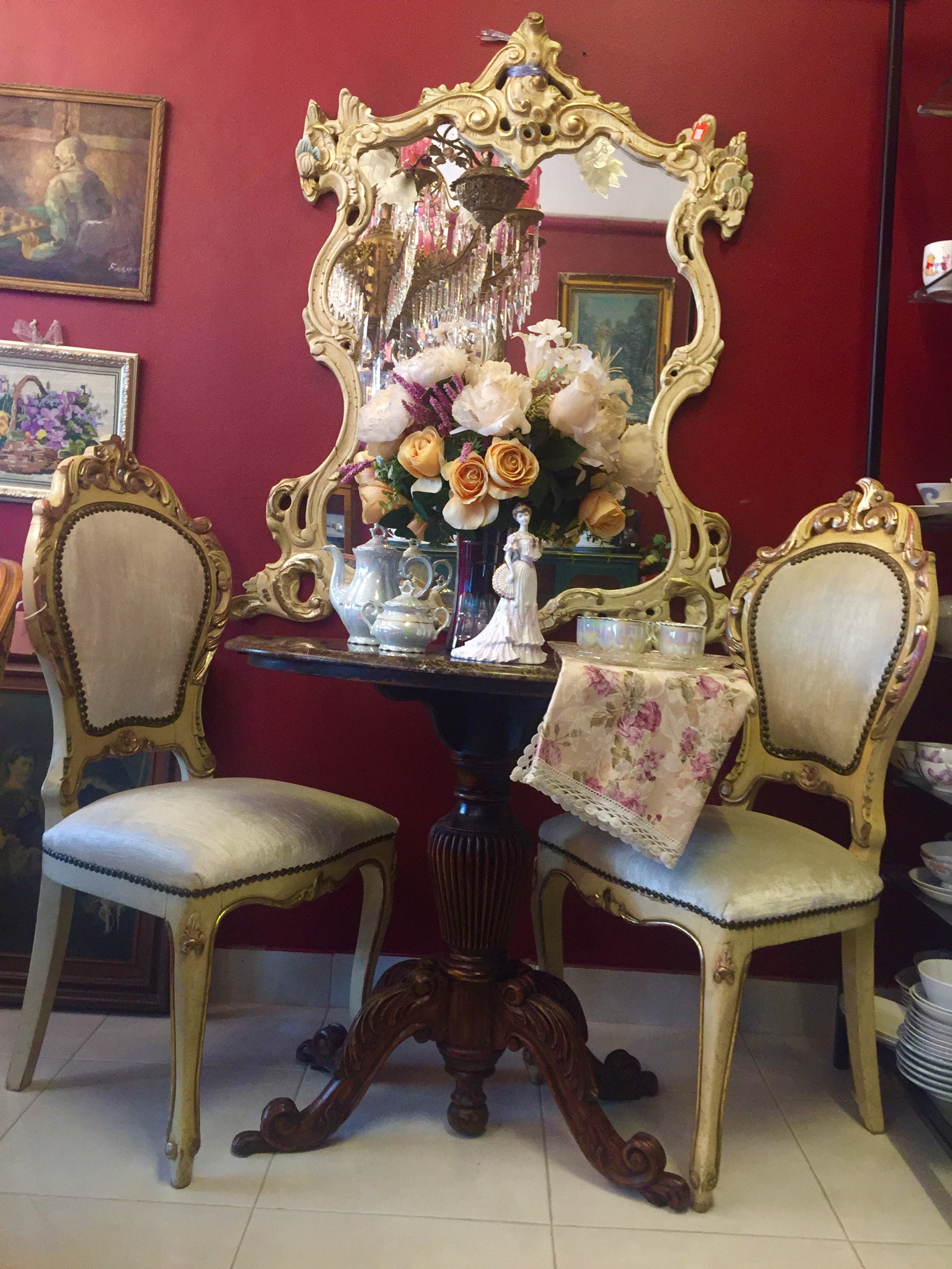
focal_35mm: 29
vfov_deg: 61.7
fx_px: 1063
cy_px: 634
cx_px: 476
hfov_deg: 48.2
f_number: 2.2
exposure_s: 1/33
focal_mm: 4.15
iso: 200
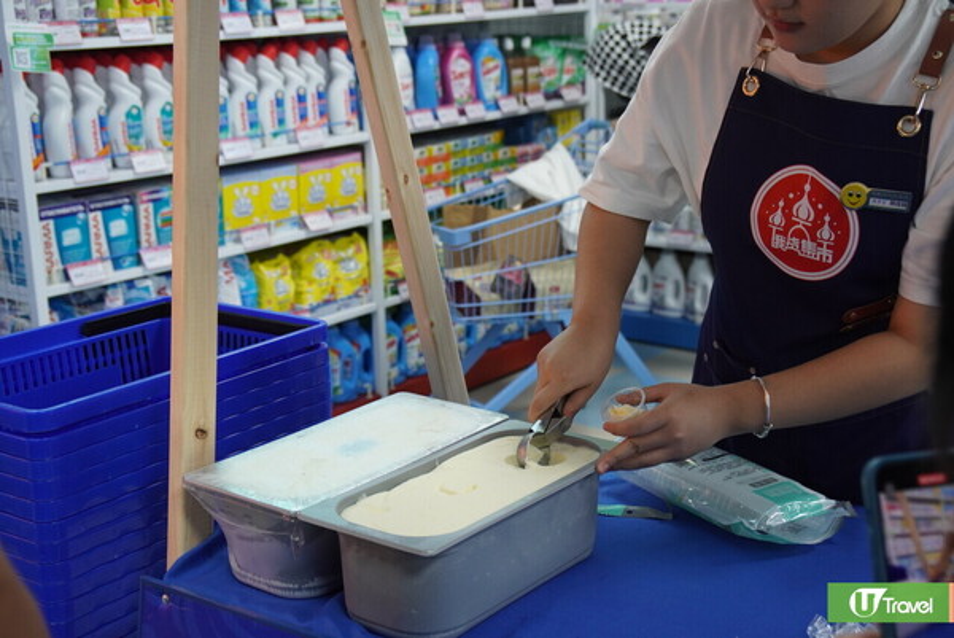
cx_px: 477
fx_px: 1352
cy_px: 319
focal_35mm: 51
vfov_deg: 26.5
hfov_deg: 38.9
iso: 1250
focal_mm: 34
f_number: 4
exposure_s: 1/160
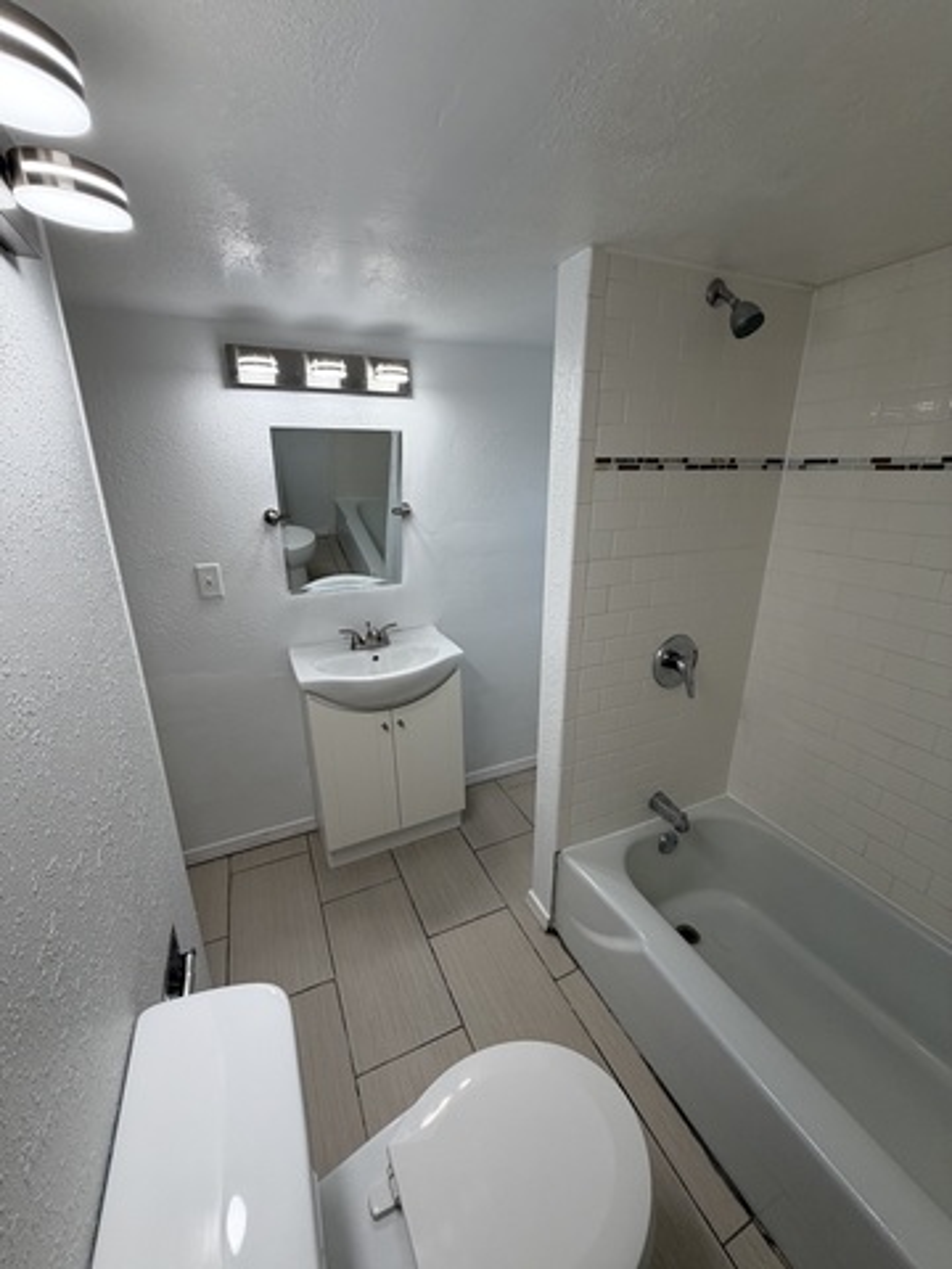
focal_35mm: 14
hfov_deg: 85.7
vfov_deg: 102.1
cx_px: 476
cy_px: 634
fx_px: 513
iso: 100
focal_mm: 2.22
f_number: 2.2
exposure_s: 1/120
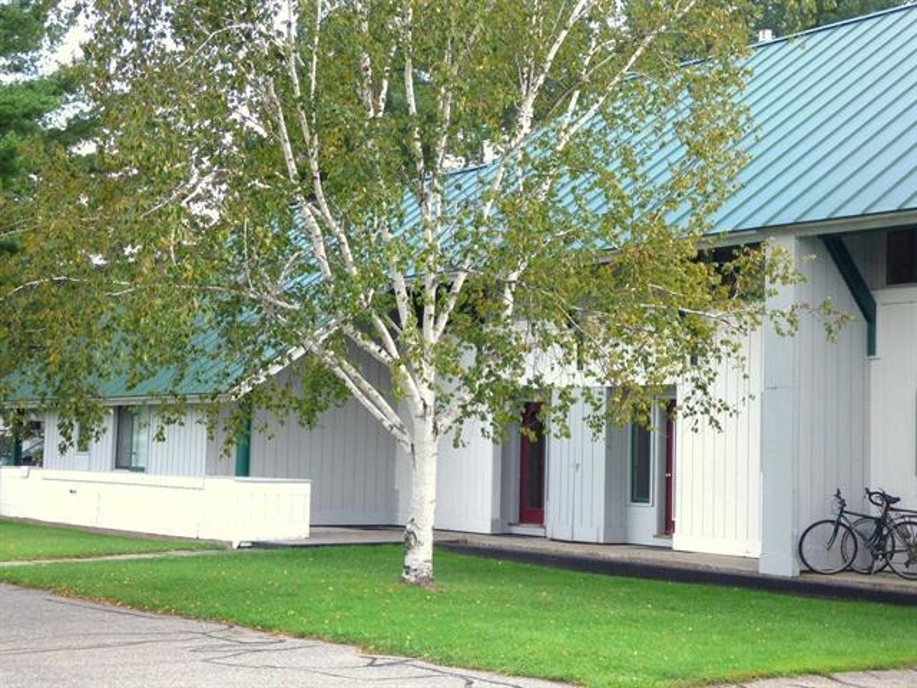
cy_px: 344
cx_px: 458
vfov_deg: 23.3
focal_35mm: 63
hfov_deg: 30.7
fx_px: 1669
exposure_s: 1/125
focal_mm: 11.21
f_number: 4.2
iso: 100
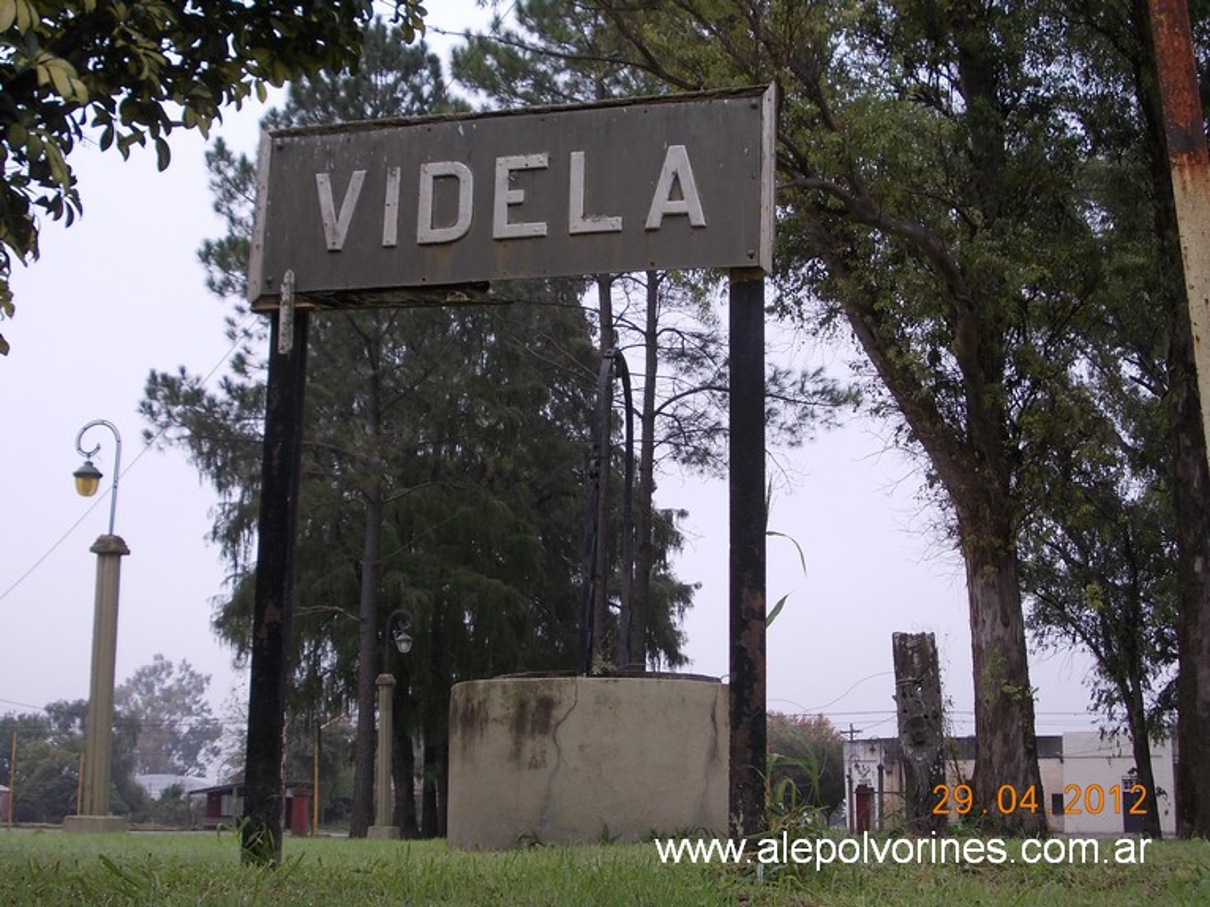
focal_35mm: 51
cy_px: 454
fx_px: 1782
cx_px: 605
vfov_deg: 28.5
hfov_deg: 37.5
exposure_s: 1/320
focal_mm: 7.2
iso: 80
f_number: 3.6
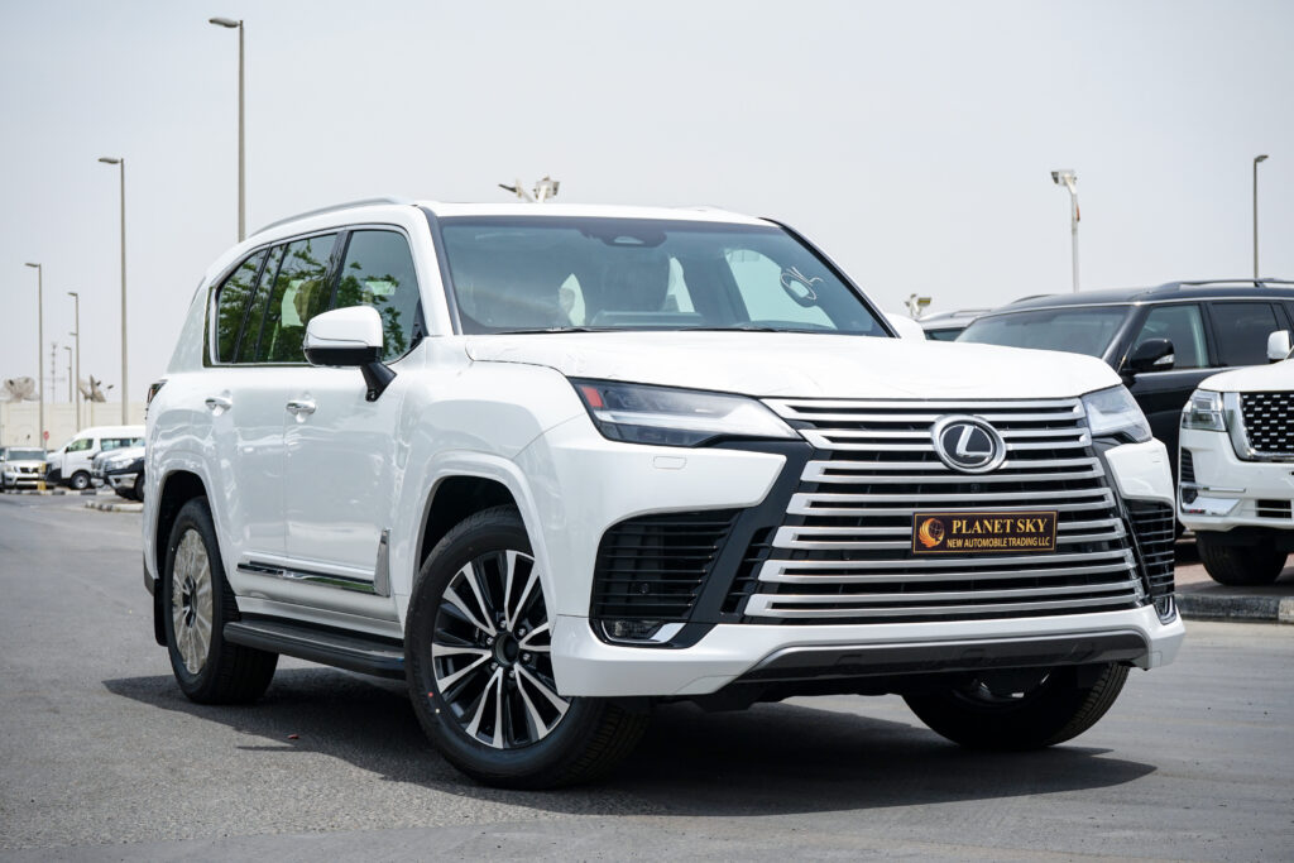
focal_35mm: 68
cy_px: 432
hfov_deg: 29.7
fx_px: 2444
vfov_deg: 20.0
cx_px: 647
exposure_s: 1/800
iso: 320
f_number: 9
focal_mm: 68
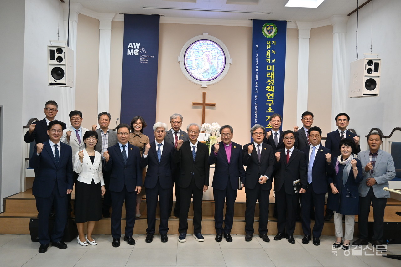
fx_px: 326
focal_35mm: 29
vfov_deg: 44.6
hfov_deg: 63.2
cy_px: 134
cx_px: 200
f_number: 3.8
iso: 900
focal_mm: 19.5
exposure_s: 1/125
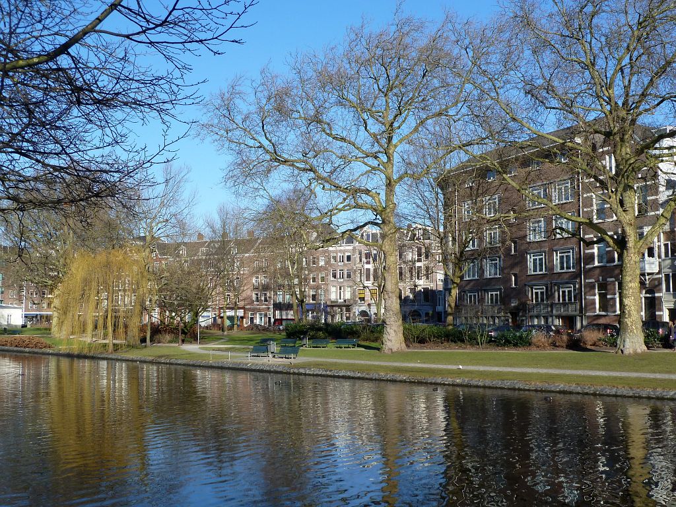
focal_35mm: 37
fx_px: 723
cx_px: 338
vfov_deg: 38.7
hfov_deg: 50.1
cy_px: 254
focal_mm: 6.1
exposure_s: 1/400
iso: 80
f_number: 4
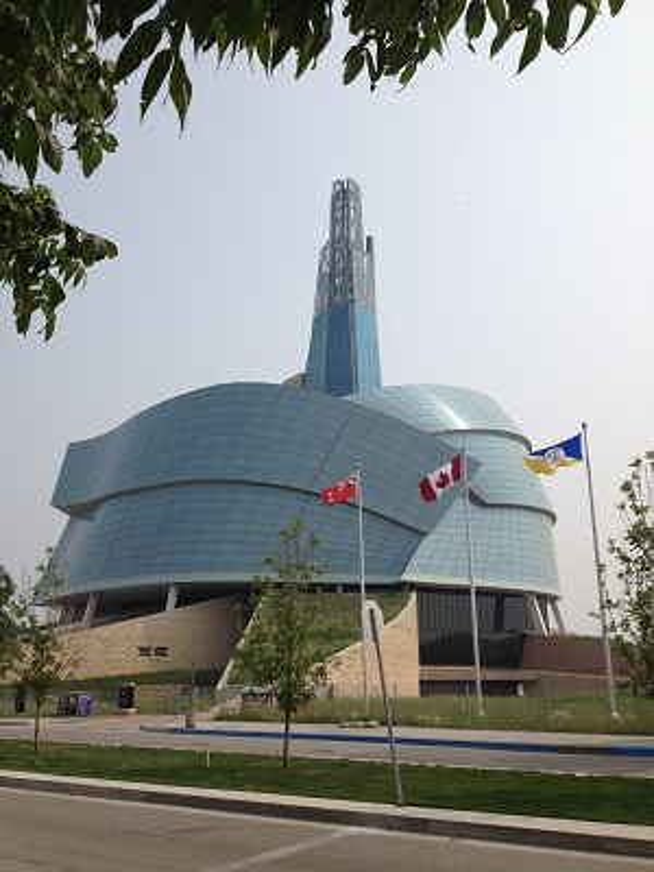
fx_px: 882
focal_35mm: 35
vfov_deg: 52.6
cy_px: 436
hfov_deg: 40.7
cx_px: 327
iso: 50
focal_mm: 4.28
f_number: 2.4
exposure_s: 1/3067
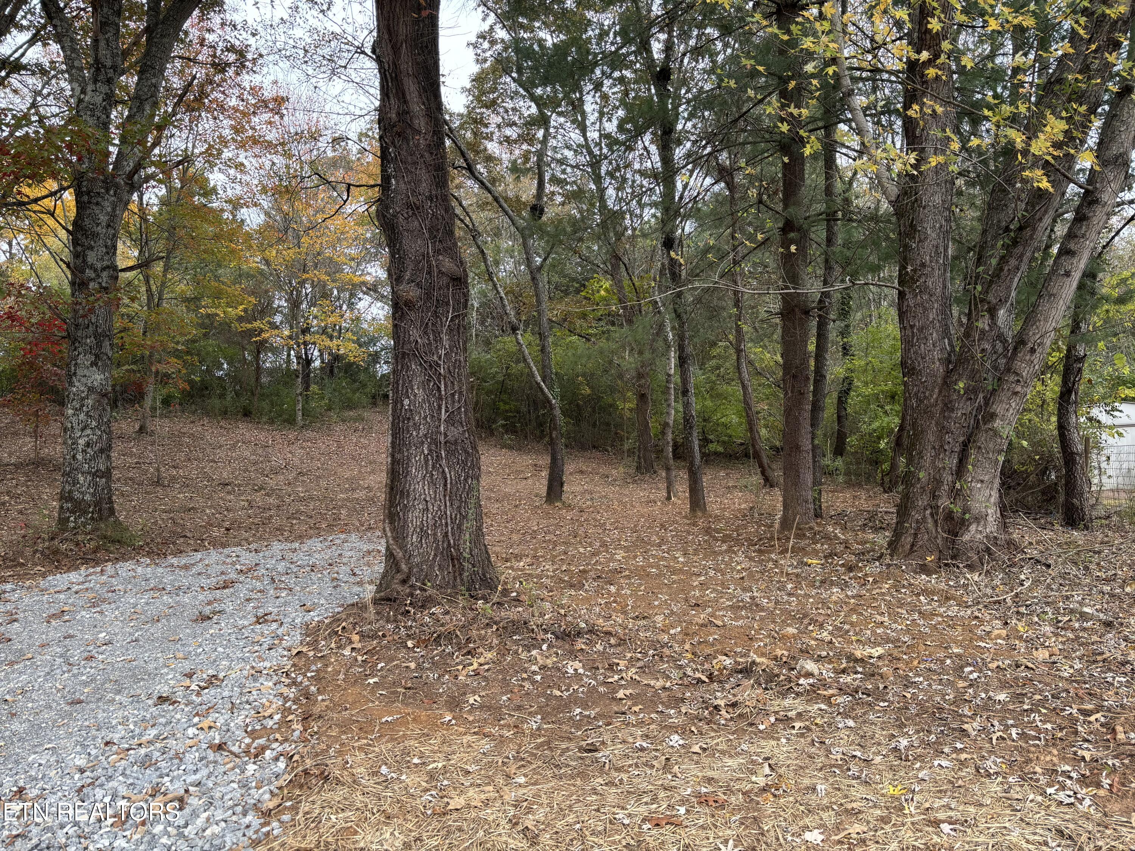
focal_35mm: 26
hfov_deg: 67.3
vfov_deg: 53.1
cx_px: 568
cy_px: 426
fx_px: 852
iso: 32
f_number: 1.6
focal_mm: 5.96
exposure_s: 1/132
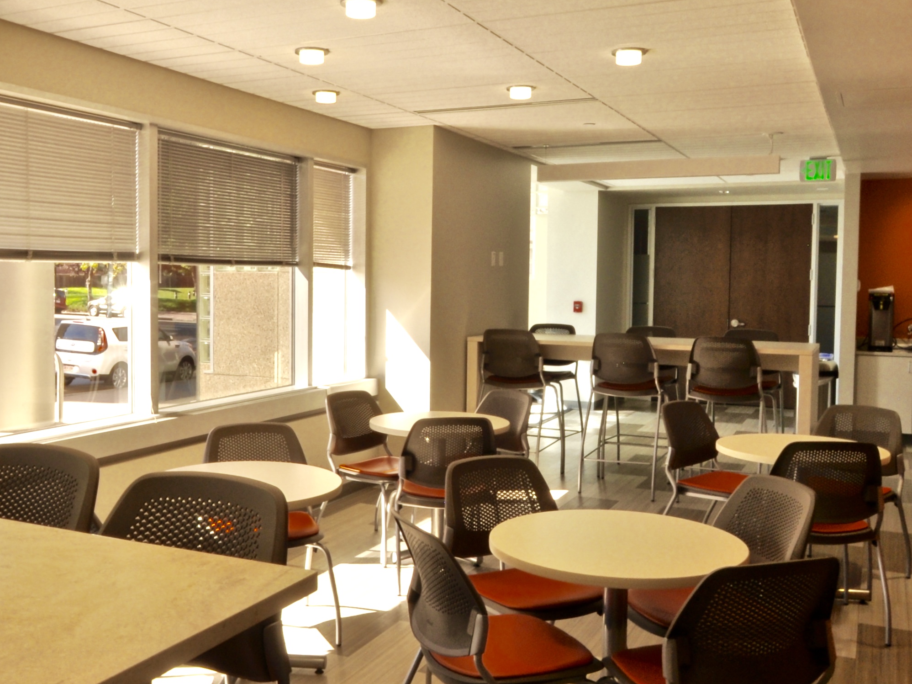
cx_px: 461
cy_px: 318
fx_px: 896
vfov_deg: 41.7
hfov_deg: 53.9
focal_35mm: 34
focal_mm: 11
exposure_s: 1/8
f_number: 20
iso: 200
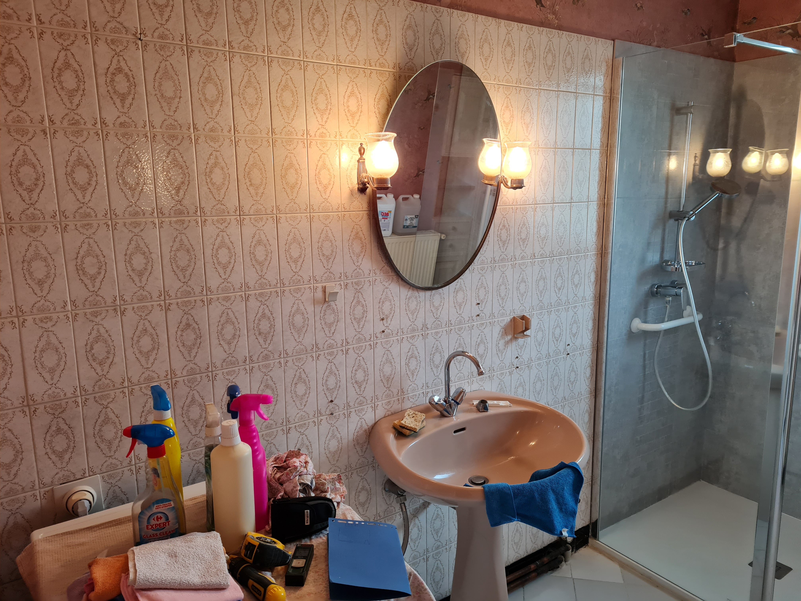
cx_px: 400
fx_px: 602
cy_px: 300
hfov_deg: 67.3
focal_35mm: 26
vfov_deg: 53.1
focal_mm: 5.4
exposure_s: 1/100
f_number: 1.8
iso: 320
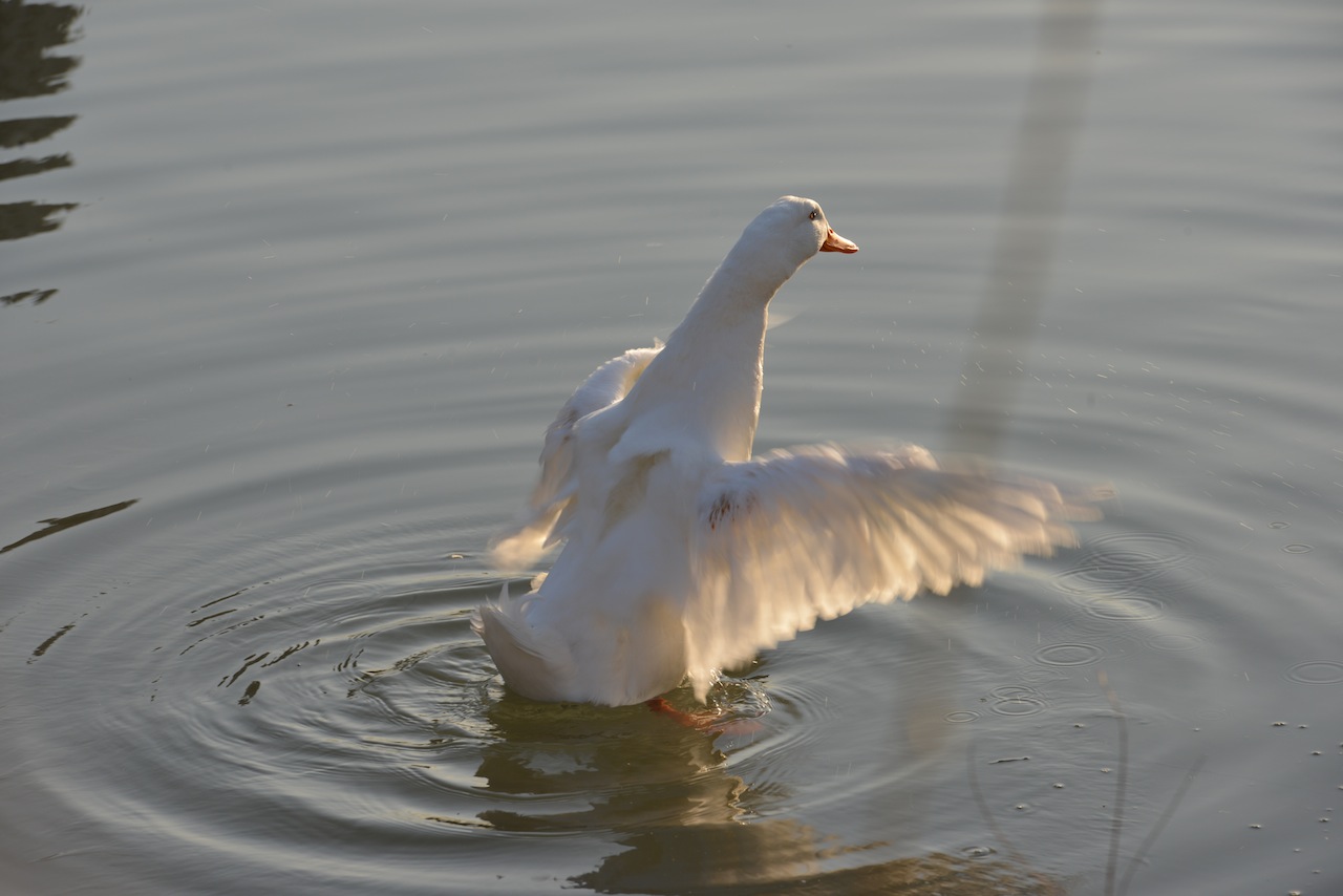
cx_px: 672
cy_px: 448
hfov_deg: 10.3
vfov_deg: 6.9
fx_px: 7462
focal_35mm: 200
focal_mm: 200
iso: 200
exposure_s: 1/200
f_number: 9
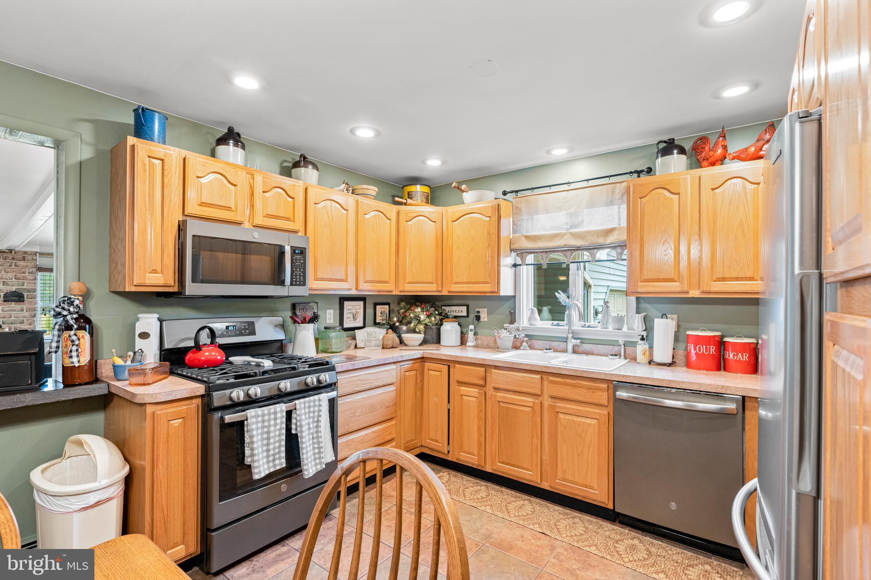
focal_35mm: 17
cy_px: 290
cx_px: 436
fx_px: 411
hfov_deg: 93.3
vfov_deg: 70.4
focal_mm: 17
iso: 640
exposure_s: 1/3
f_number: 8
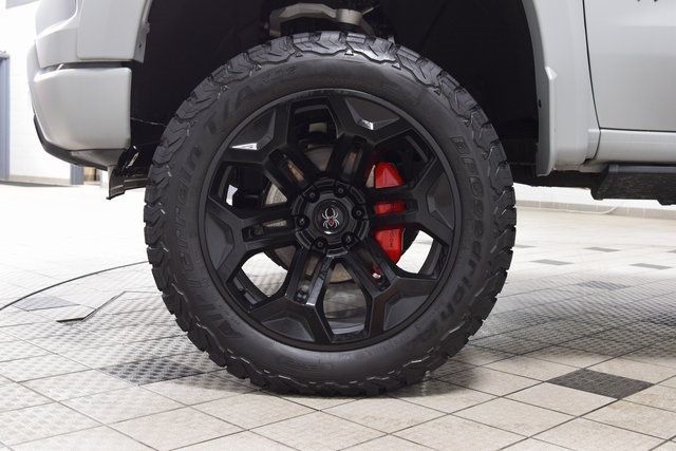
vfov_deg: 29.9
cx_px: 338
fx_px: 845
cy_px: 226
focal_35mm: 45
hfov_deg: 43.6
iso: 1400
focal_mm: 30
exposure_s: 1/15
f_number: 6.3
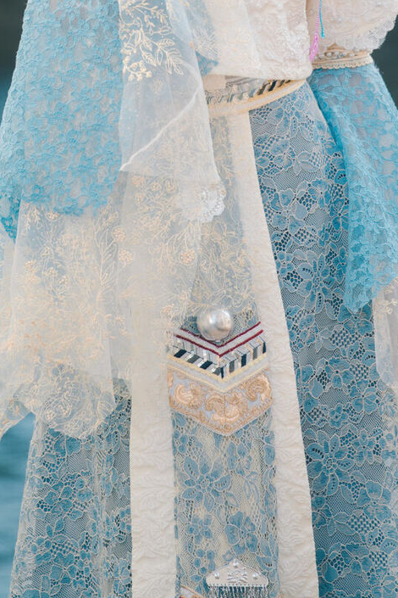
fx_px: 5853
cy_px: -22
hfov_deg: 3.9
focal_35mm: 353
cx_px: 178
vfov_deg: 5.8
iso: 80
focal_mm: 158
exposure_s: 1/160
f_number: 2.8
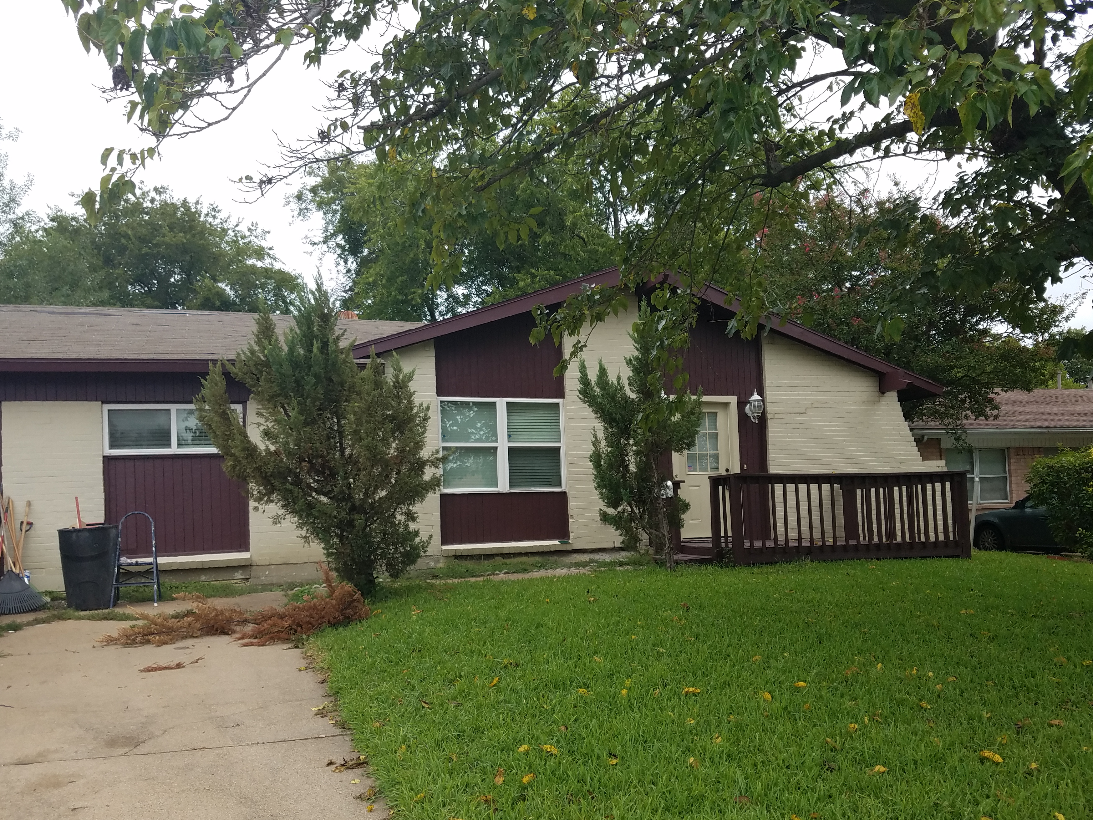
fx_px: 947
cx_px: 580
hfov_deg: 59.9
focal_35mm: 30
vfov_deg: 46.7
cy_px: 470
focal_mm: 4.2
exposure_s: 1/1404
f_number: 1.7
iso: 50
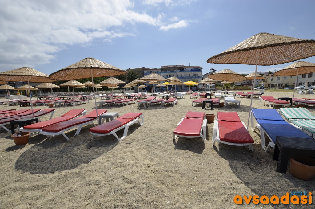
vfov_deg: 77.1
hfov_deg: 100.5
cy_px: 104
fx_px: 131
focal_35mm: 15
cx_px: 158
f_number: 9.5
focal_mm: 10
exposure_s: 1/350
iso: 100
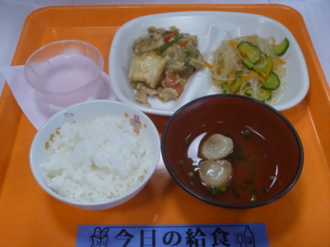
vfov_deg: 32.8
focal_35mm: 44
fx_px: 419
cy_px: 124
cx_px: 165
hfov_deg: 43.0
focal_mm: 7.9
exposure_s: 1/40
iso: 400
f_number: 4.7
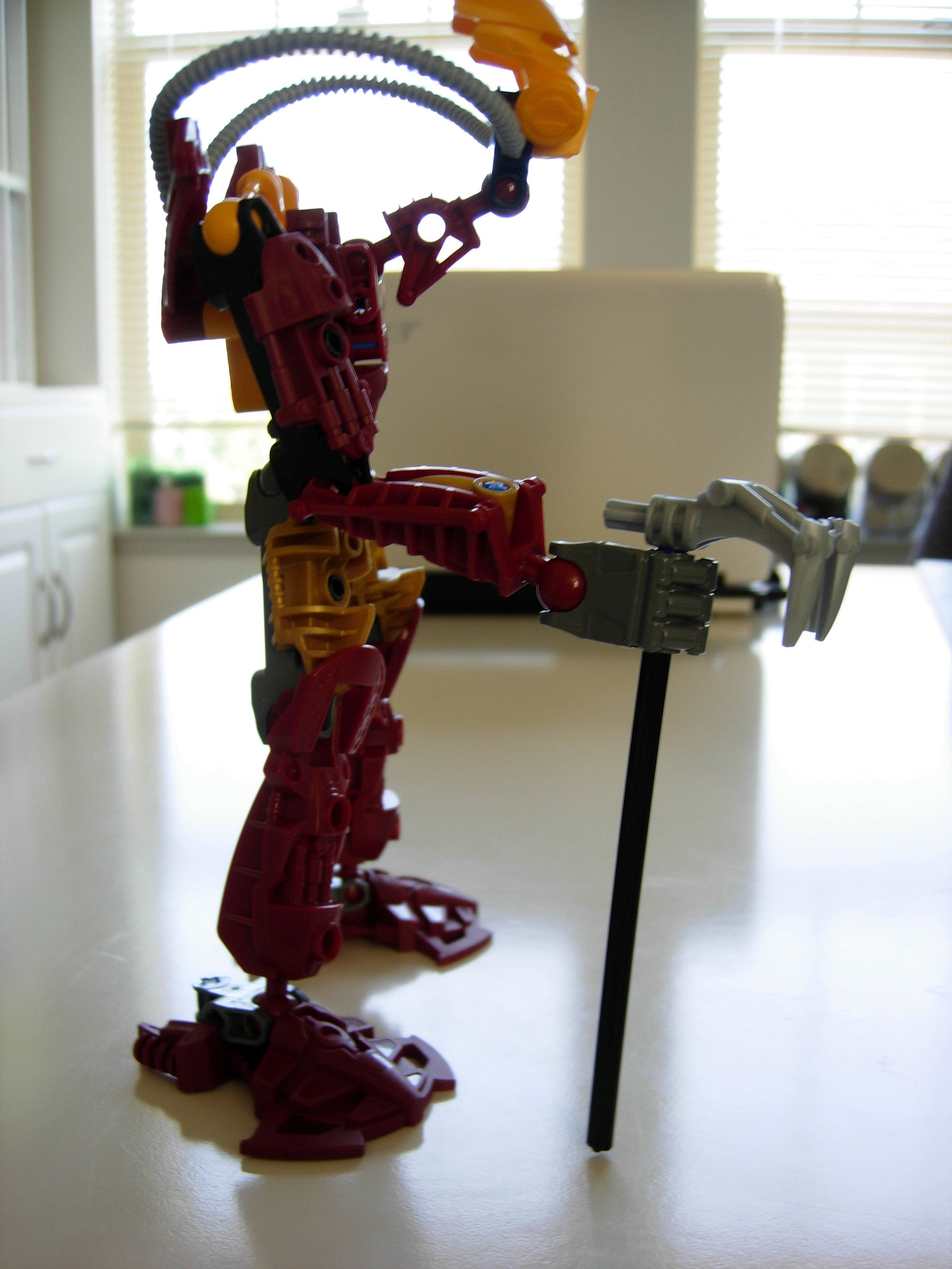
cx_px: 476
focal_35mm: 36
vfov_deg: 51.4
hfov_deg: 39.7
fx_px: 1320
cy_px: 634
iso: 50
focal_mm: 7.5
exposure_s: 1/16
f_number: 3
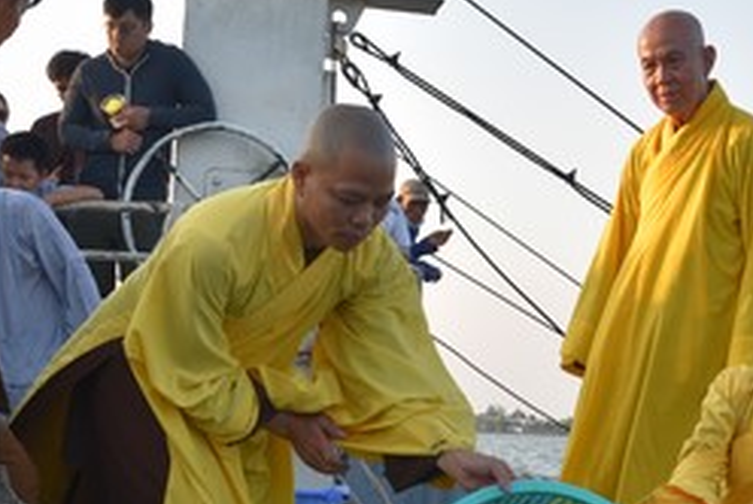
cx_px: 480
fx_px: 1864
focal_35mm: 89
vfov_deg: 15.2
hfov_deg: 22.8
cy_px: 443
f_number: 7.1
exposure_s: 1/200
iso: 400
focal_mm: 34
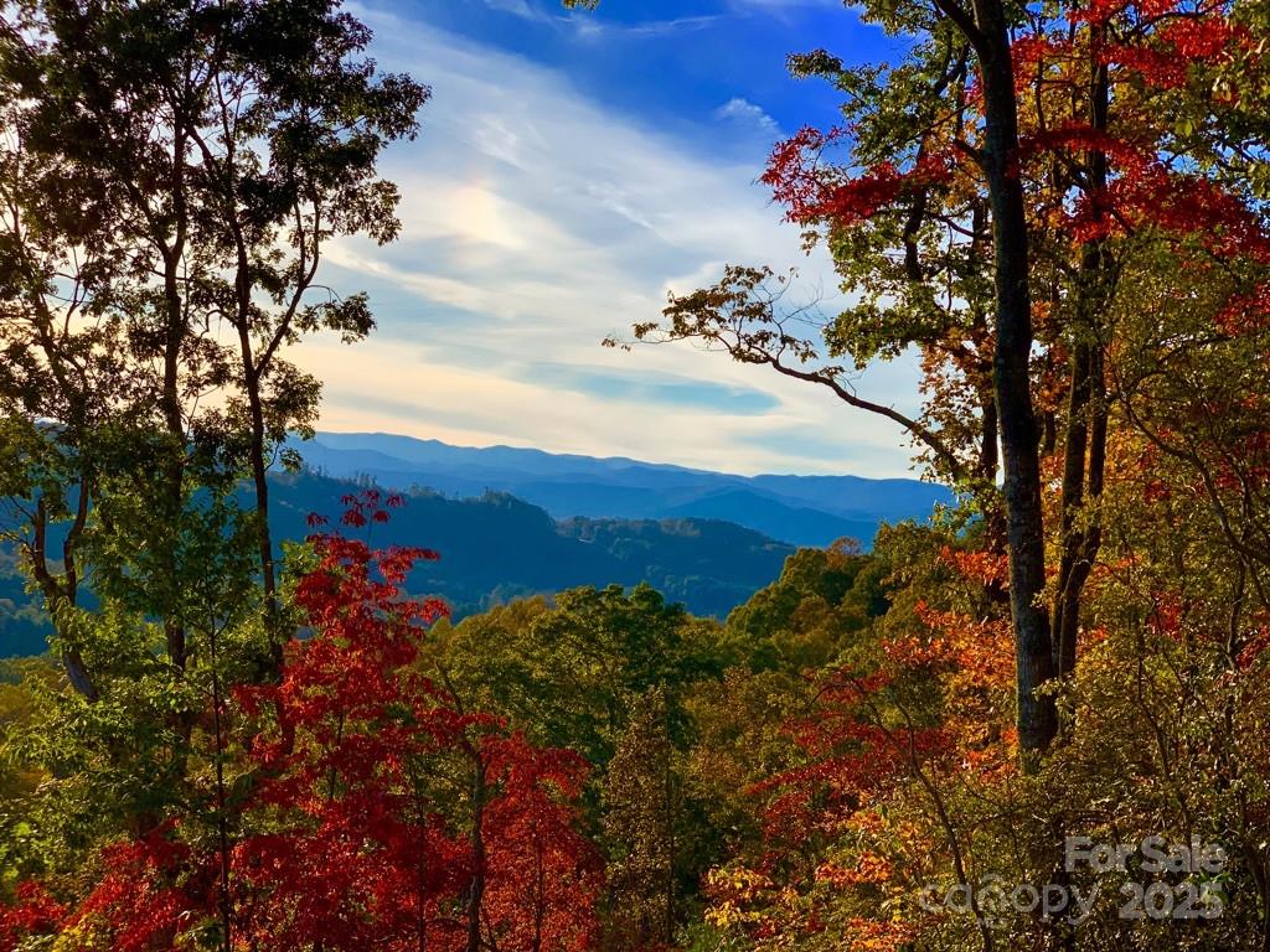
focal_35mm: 52
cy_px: 476
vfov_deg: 28.0
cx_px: 635
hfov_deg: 36.8
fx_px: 1908
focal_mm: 6
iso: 16
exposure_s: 1/1142
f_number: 2.4
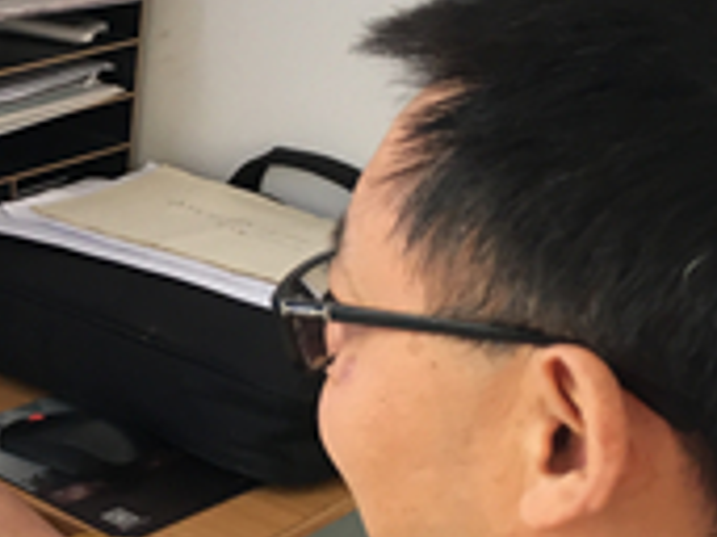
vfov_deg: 17.3
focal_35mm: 85
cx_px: -117
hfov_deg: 21.6
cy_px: 317
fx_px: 1759
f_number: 2.2
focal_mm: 4.15
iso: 80
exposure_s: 1/33
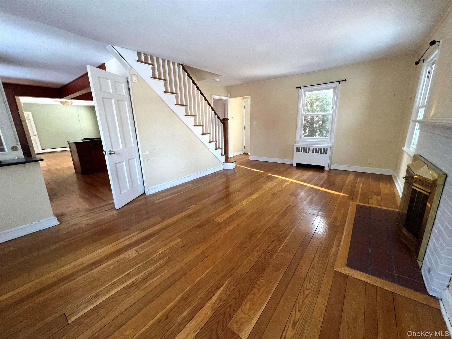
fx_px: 170
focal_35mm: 13
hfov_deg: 106.2
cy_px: 170
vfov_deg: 89.9
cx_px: 226
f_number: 1.8
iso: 250
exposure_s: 1/84
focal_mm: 1.57
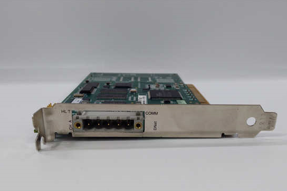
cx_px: 149
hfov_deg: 60.3
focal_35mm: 31
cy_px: 117
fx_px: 247
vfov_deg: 42.0
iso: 177
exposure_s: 1/33
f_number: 2
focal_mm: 3.79
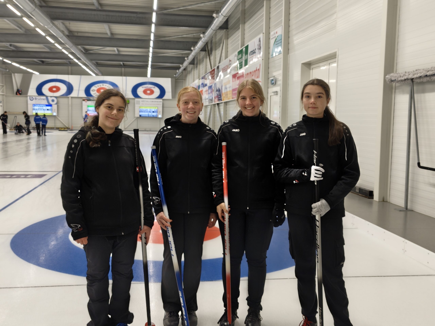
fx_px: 490
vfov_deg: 36.8
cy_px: 163
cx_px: 218
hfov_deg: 47.9
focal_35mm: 39
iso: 461
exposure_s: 1/50
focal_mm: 5.56
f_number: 1.88
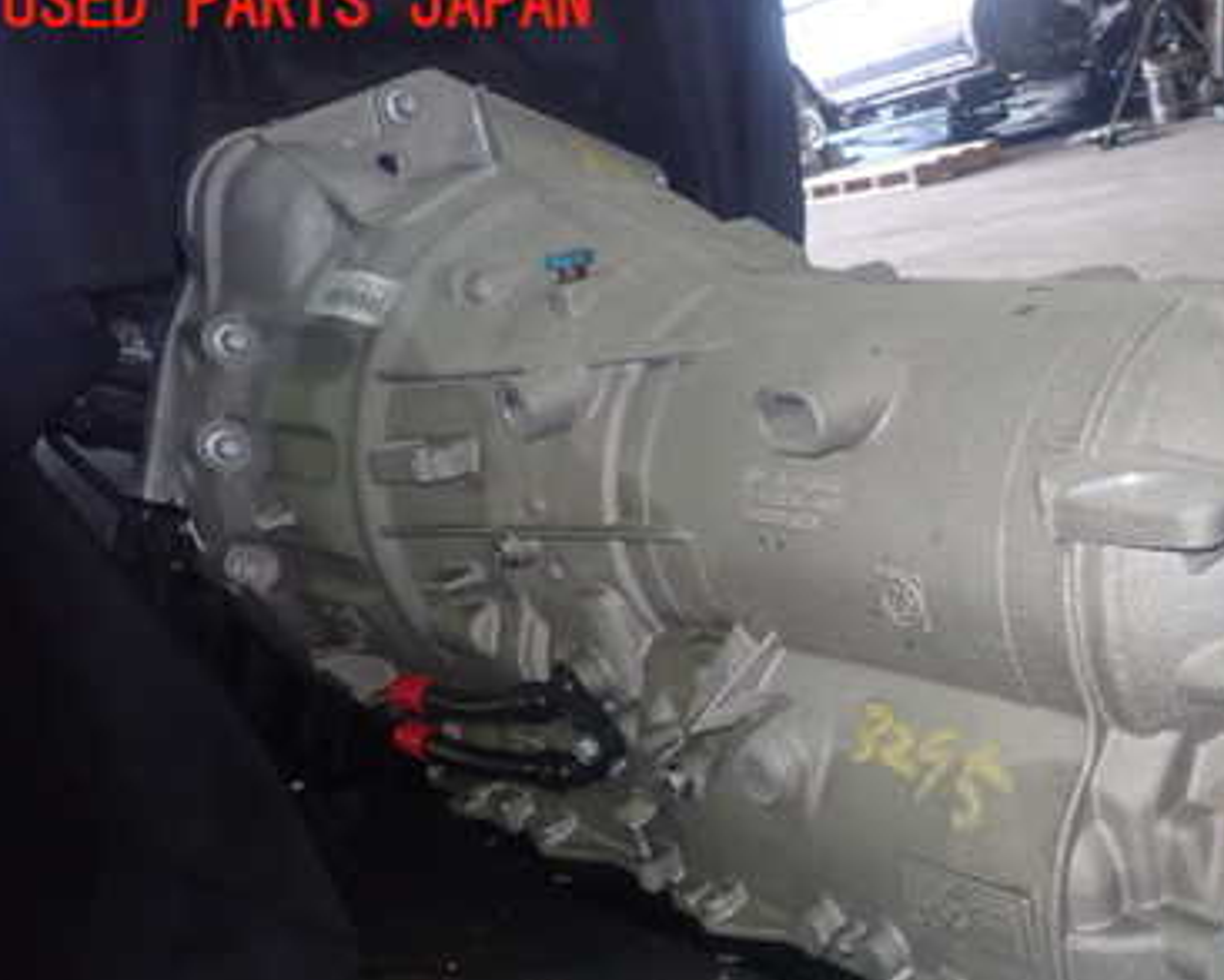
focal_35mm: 40
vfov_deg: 36.6
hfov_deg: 43.5
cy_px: 716
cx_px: 987
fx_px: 1449
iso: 800
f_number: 5.6
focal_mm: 4.5
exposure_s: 1/30
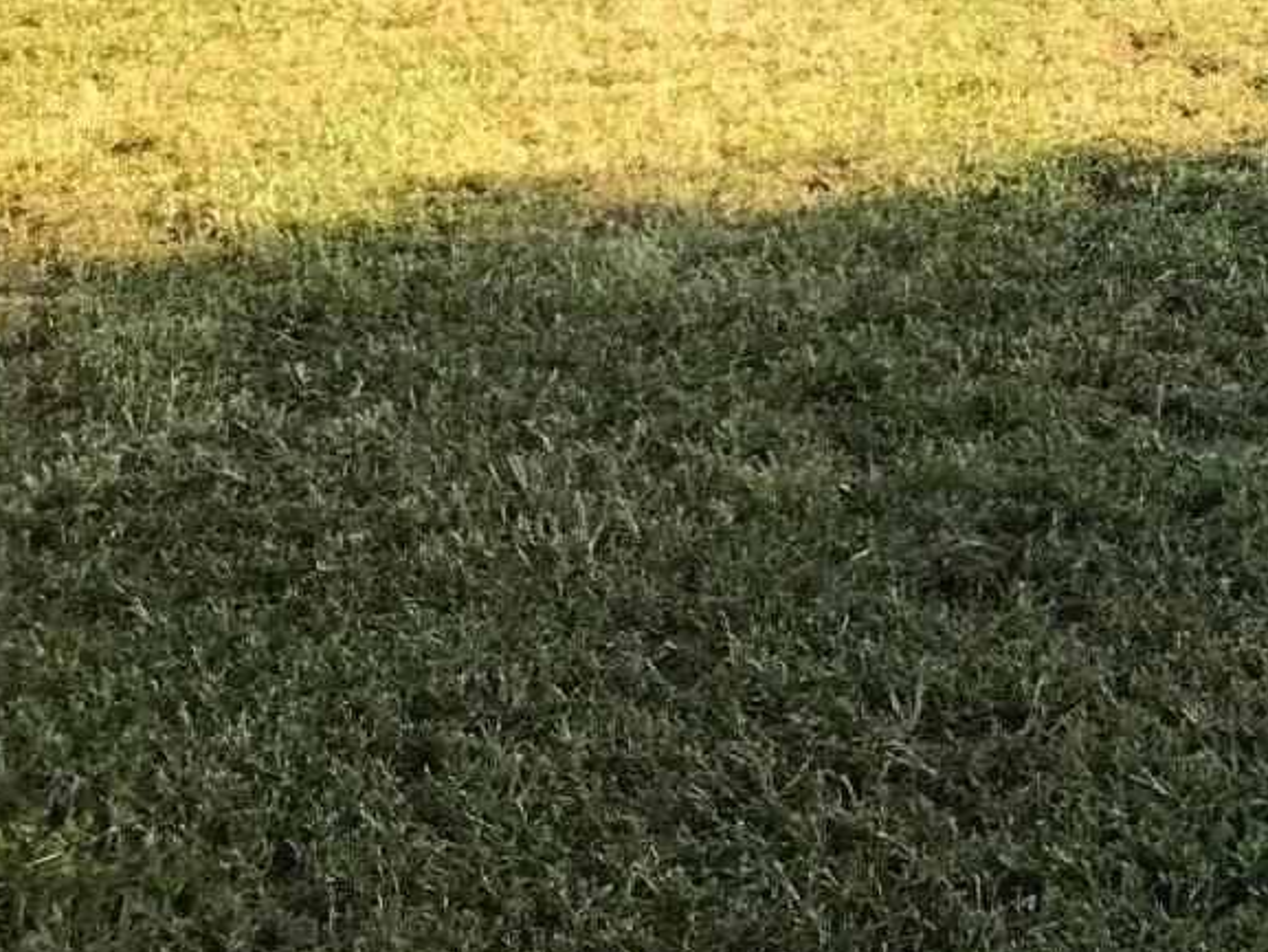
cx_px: 2136
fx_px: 3554
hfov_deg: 17.3
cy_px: -394
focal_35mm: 97
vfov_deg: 14.4
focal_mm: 3.99
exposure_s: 1/301
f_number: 1.8
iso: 20
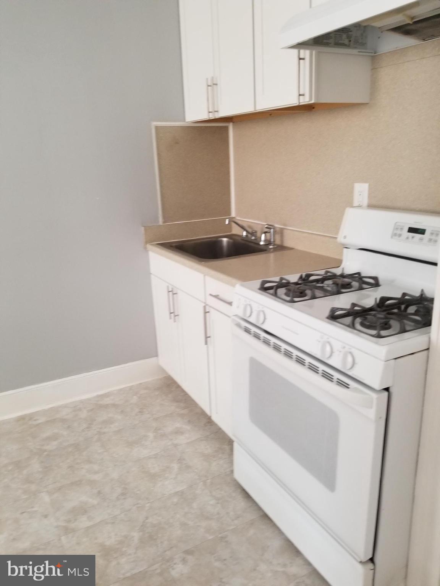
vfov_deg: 67.3
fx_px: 441
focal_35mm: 26
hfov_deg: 53.1
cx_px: 220
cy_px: 293
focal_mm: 4.3
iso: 200
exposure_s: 1/22
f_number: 1.7
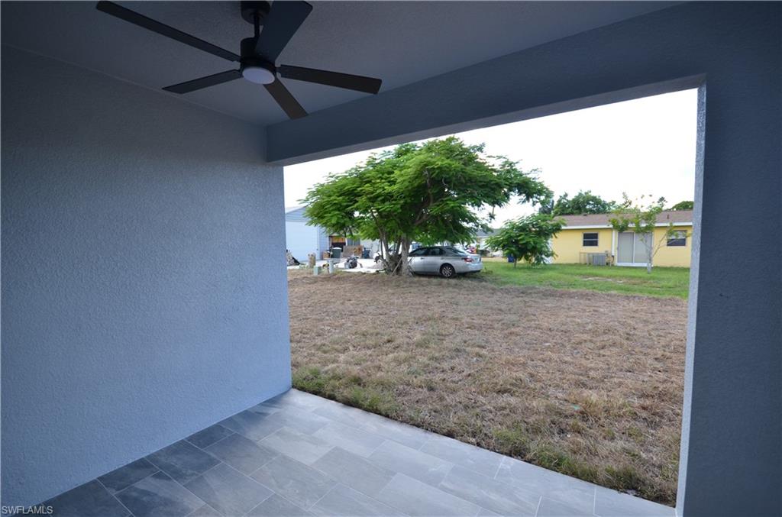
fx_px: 325
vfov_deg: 77.0
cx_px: 391
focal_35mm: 15
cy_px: 258
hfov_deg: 100.5
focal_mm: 10
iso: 200
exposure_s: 1/160
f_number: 6.3
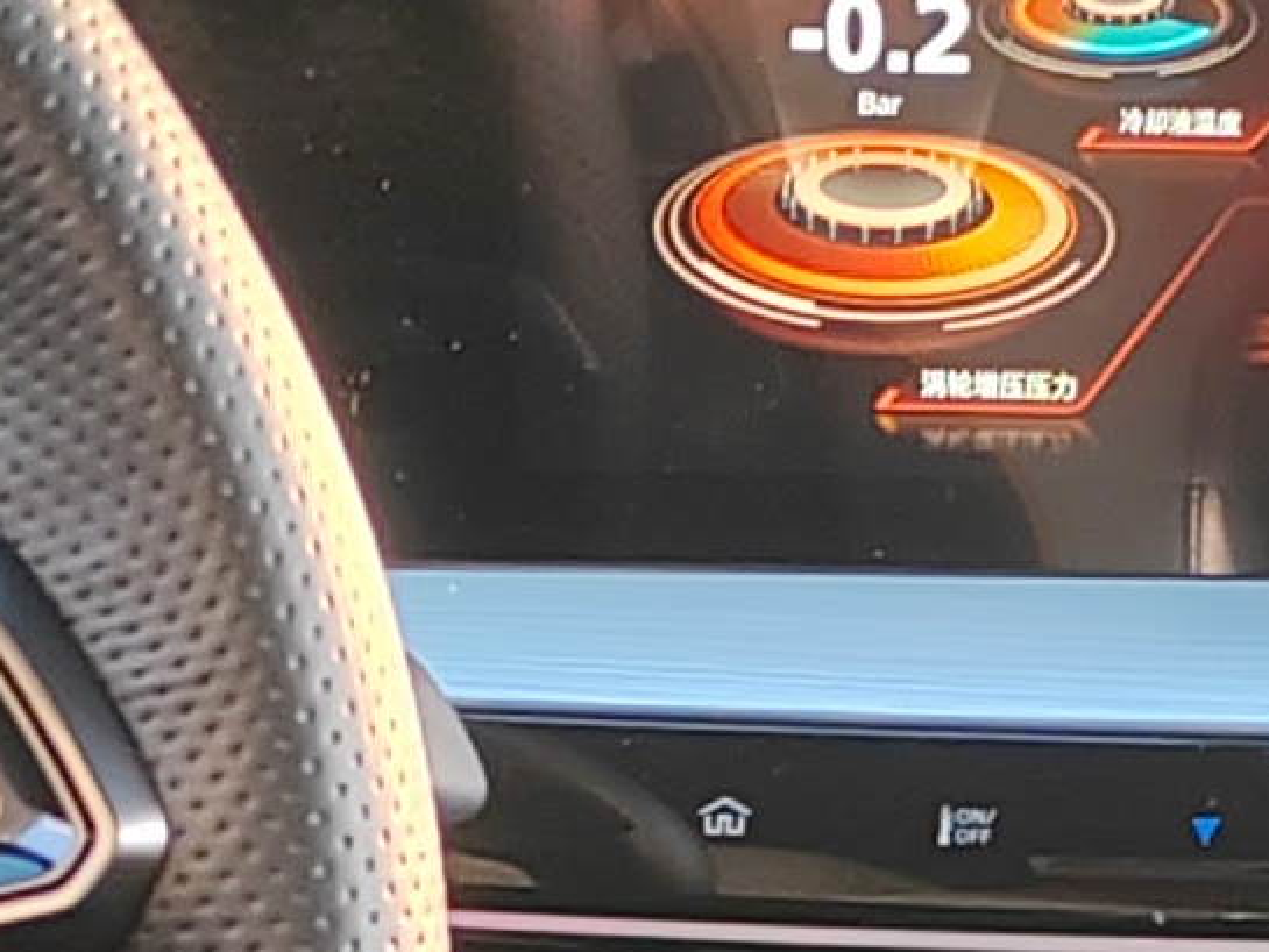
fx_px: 7443
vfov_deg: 7.1
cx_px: 950
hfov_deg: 9.7
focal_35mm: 203
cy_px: 1657
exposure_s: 1/100
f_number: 1.9
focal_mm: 5.52
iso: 125
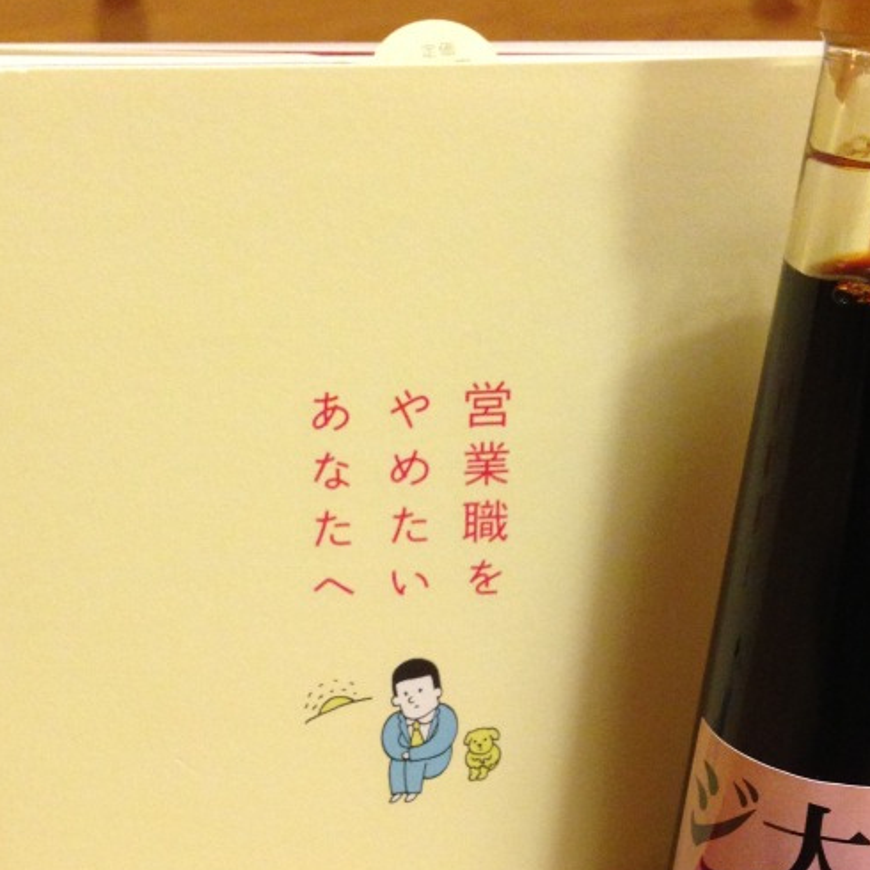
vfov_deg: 27.6
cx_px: 408
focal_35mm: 61
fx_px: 1735
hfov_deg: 28.2
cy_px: 691
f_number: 2.4
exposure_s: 1/20
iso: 320
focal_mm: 4.13
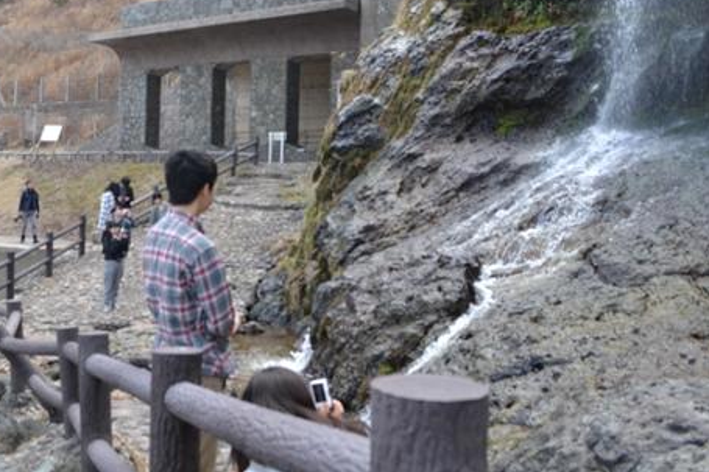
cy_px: 160
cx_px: 229
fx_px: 748
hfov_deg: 49.7
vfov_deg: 34.7
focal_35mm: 38
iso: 125
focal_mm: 18
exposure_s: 1/125
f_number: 5.6
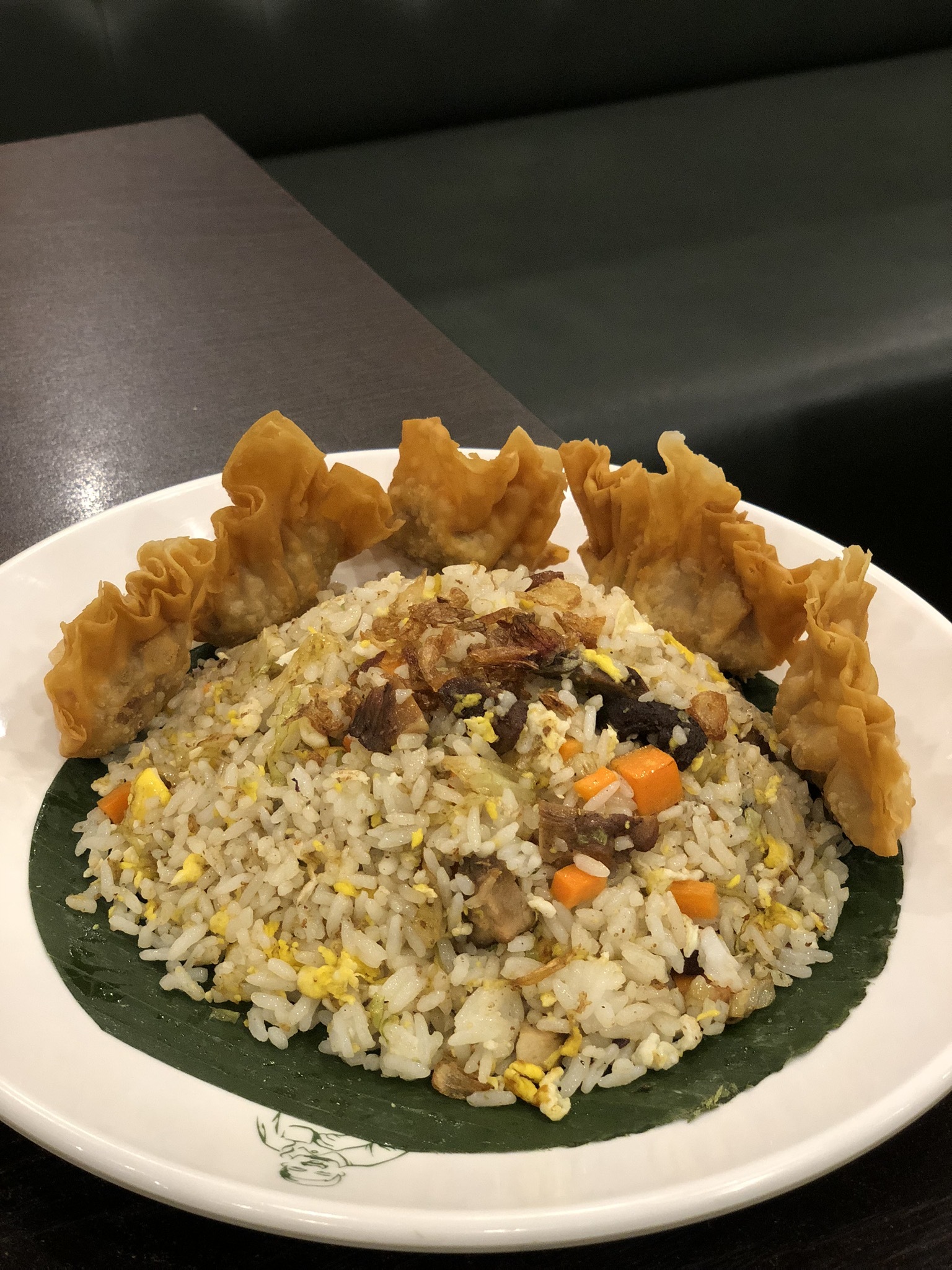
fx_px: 1907
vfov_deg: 36.8
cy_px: 635
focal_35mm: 52
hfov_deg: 28.0
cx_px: 476
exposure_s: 1/25
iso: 125
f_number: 2.4
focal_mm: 6
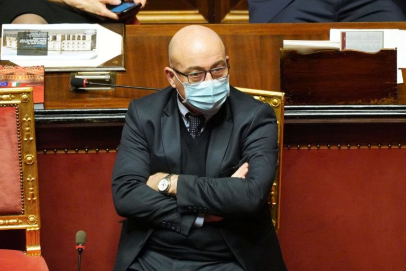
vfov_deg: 2.8
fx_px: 5526
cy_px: 136
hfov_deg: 4.2
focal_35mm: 490
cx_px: 203
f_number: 5.6
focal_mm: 327
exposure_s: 1/160
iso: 12800
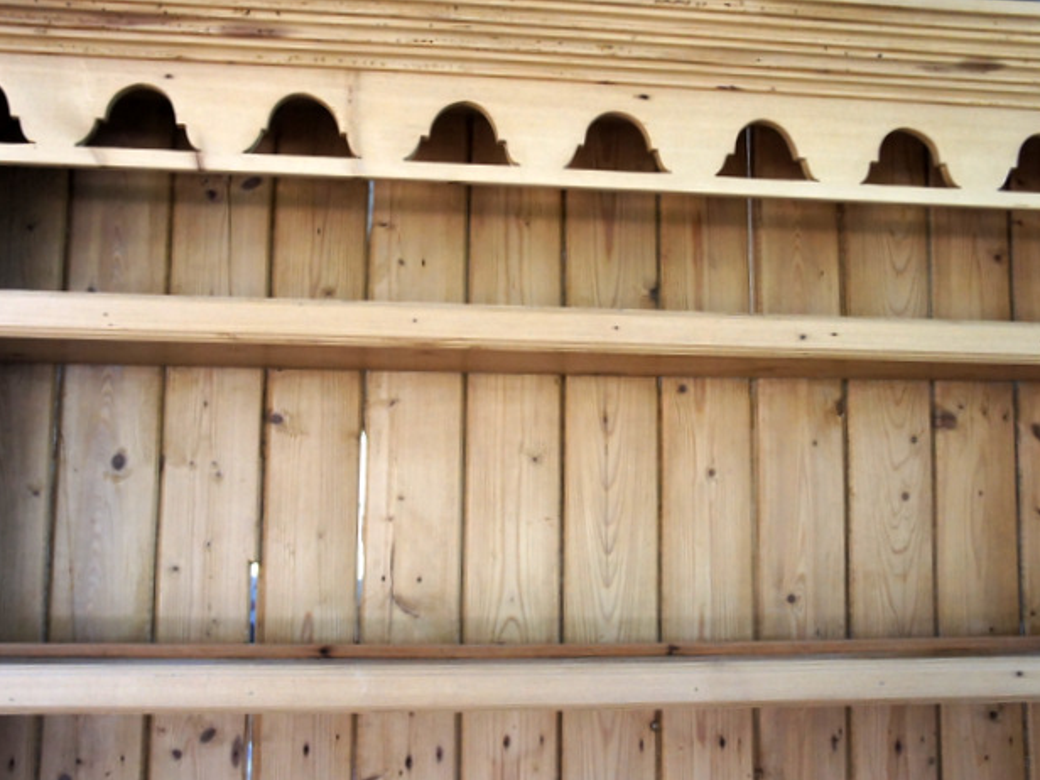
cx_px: 503
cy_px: 391
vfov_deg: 39.7
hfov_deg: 51.3
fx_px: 1082
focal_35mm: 36
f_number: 4
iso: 1600
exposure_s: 1/125
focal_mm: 22
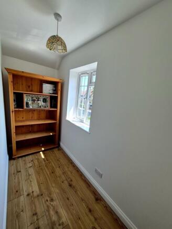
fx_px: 86
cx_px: 86
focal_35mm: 13
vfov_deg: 106.2
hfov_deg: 89.9
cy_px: 114
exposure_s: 1/100
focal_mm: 1.74
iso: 50
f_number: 2.2
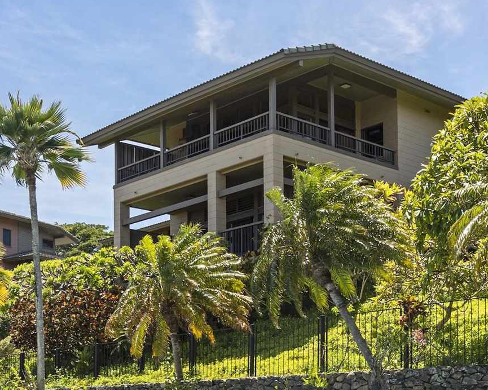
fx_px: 867
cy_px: 382
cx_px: 281
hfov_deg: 31.4
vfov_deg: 24.3
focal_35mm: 60
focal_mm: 18
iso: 100
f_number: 8
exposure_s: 1/100
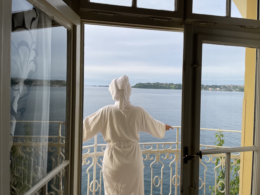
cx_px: 133
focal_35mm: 27
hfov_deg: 65.3
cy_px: 94
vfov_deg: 51.4
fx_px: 203
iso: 32
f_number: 1.6
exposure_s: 1/716
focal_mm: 4.2
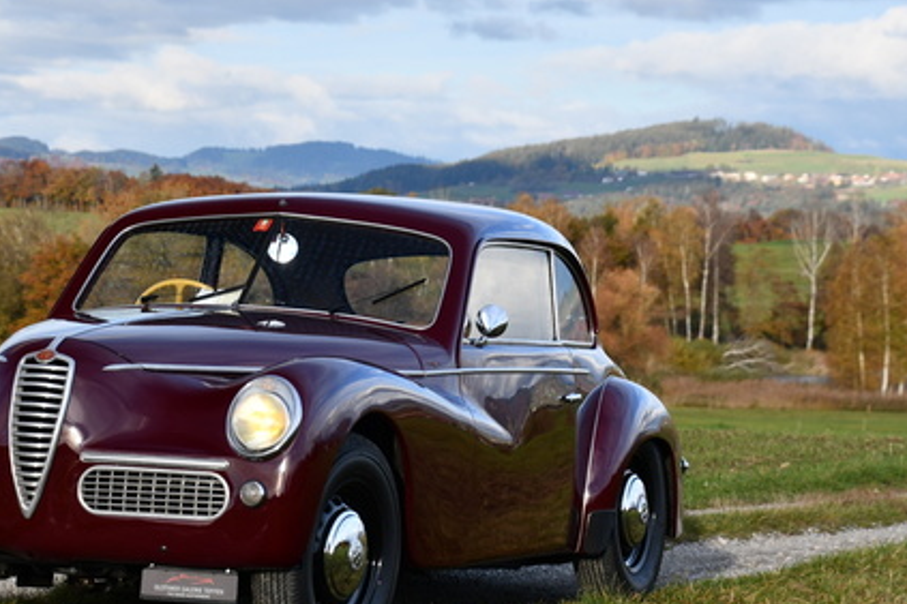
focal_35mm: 159
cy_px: 293
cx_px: 315
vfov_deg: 8.6
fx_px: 4006
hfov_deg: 12.9
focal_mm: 75
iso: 250
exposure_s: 1/250
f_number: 5.6
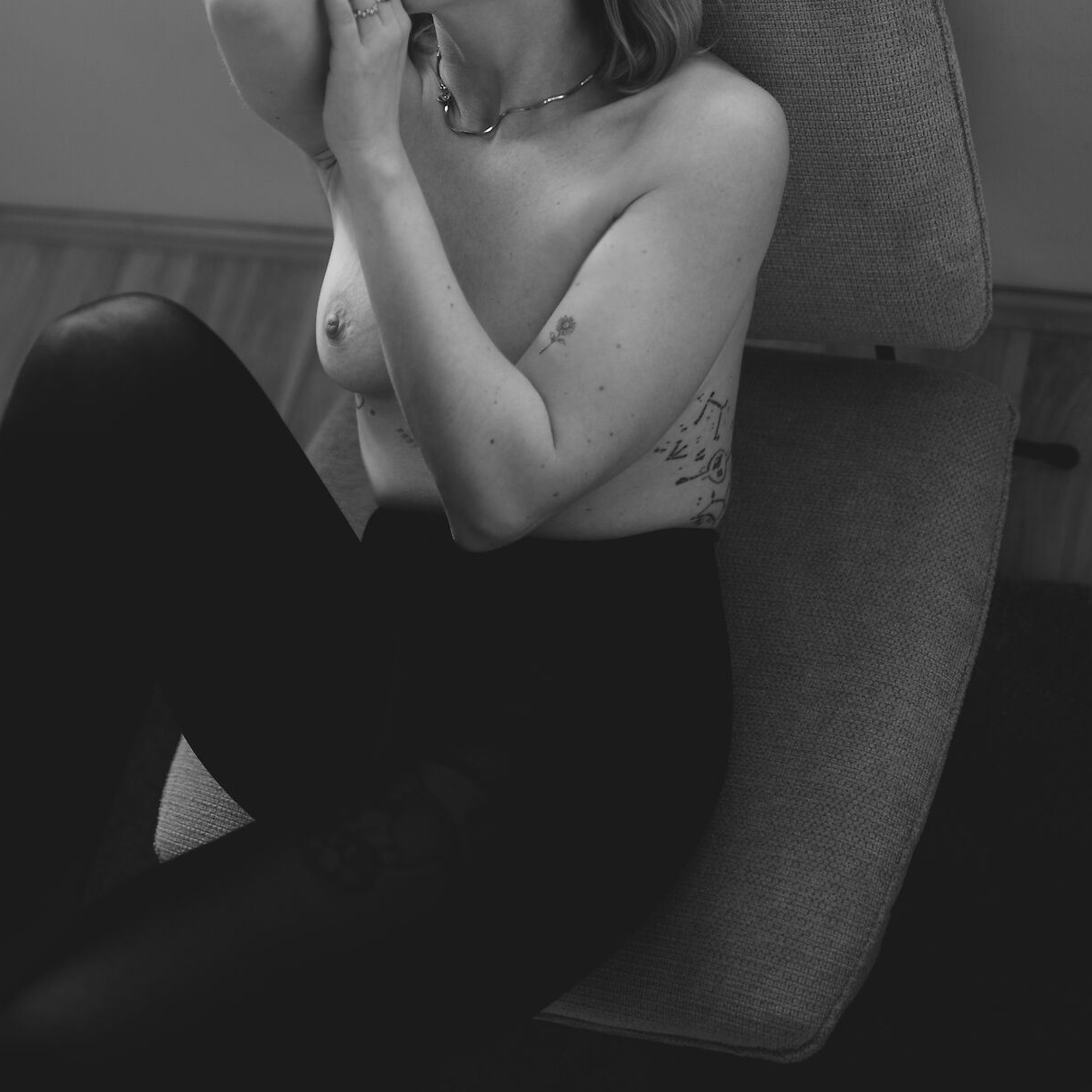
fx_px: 2106
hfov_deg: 29.0
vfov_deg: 27.9
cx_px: 415
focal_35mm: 59
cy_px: 88
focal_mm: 35
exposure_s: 1/1250
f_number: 1.4
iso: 160
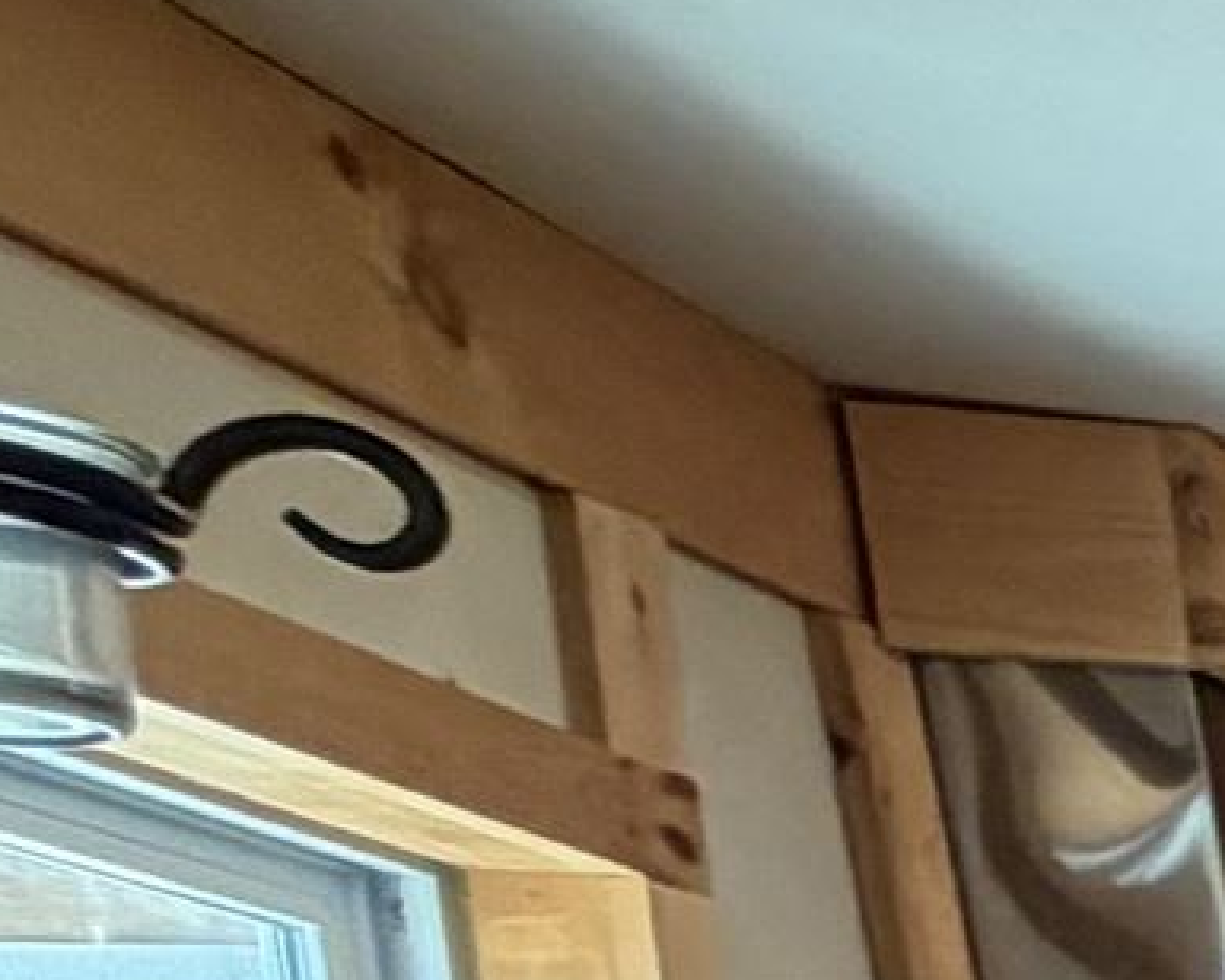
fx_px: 3952
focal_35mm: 109
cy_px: 2269
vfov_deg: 11.8
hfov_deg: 10.3
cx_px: 3993
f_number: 2.2
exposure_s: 1/60
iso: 200
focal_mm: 2.22
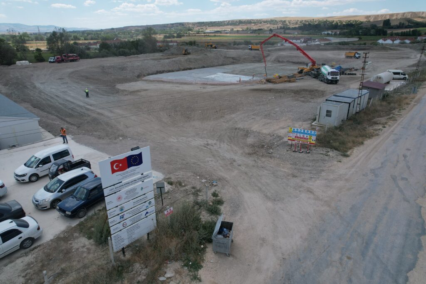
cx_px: 213
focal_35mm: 22
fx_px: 260
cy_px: 142
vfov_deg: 57.2
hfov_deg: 78.6
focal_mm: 8.38
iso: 150
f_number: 2.8
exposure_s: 1/2500
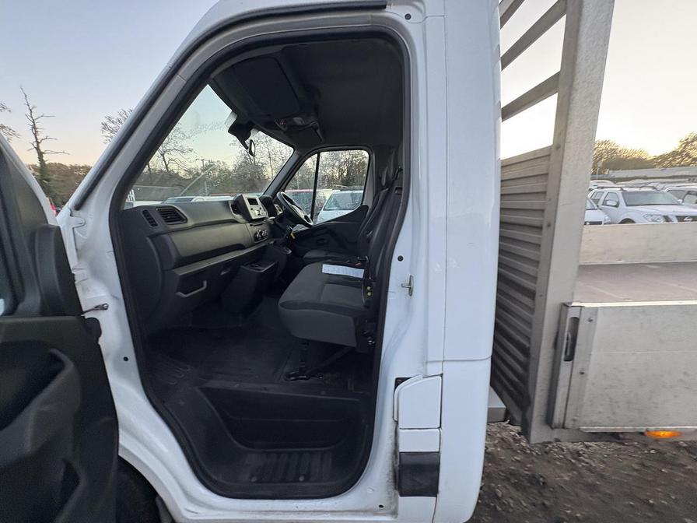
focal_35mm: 14
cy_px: 262
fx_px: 282
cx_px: 348
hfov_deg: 102.1
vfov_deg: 85.7
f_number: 2.2
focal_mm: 2.22
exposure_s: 1/60
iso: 250
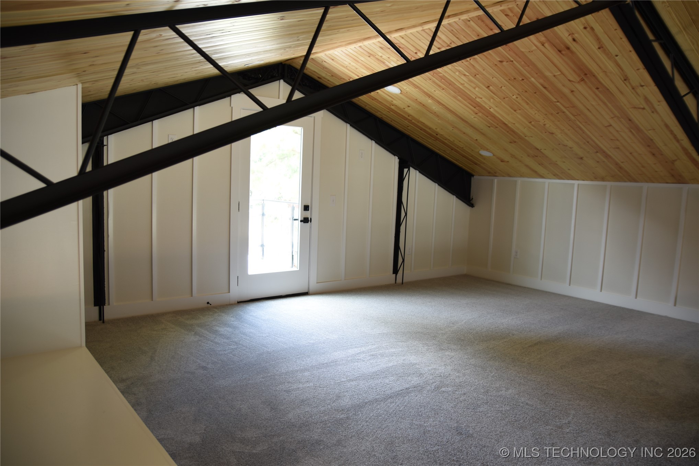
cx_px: 350
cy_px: 233
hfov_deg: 70.4
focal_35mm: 26
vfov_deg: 50.4
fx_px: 495
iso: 100
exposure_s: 1/25
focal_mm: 17
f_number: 3.2
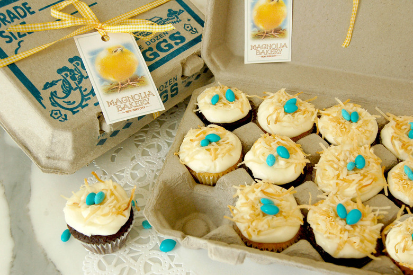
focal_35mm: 39
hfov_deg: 49.6
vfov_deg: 34.2
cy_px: 138
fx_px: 447
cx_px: 206
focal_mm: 26
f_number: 7.1
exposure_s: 1/200
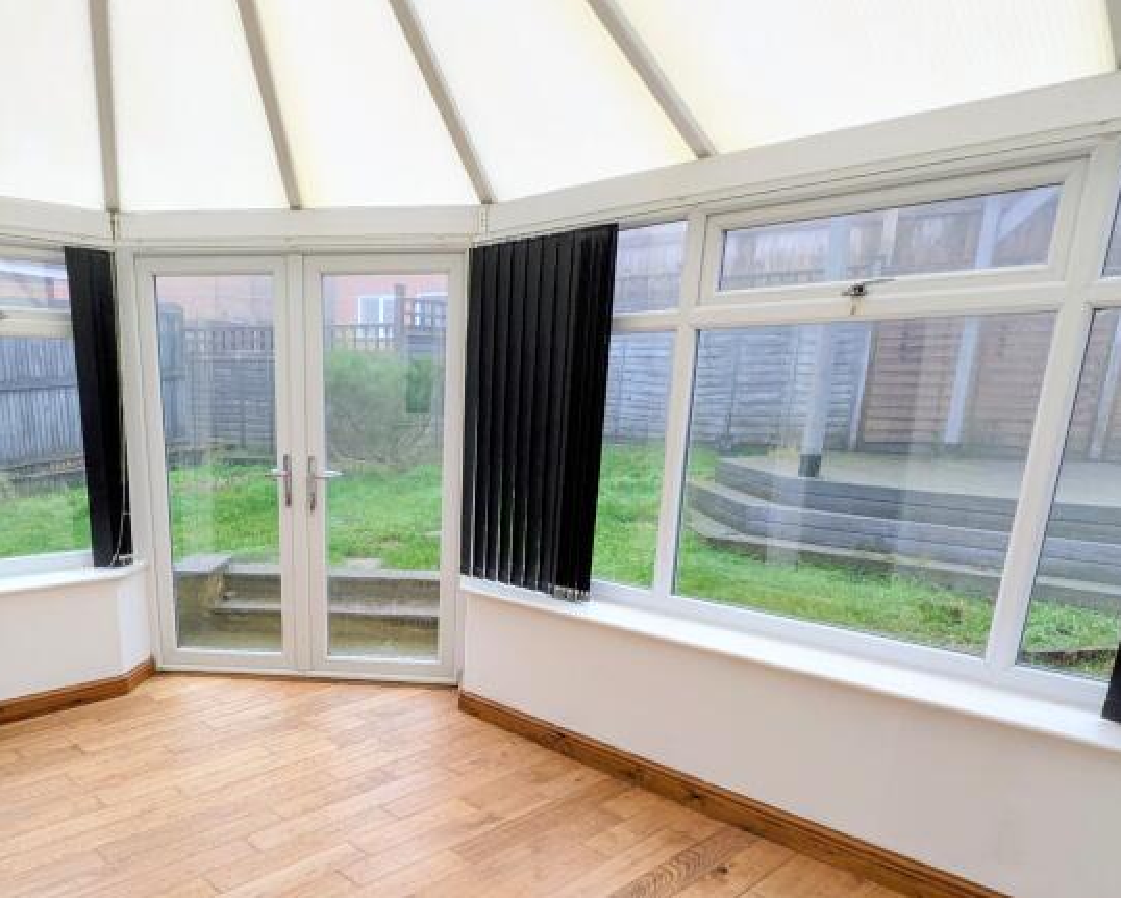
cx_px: 398
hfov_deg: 64.7
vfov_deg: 53.3
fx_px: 863
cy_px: 632
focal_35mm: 26
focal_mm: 1.83
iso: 78
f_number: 2.2
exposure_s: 1/100
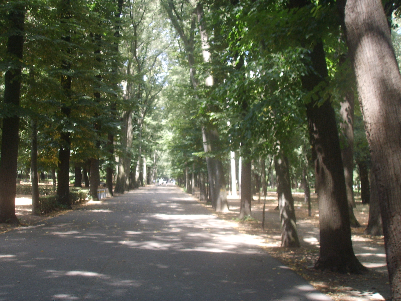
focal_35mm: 44
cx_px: 185
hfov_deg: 42.9
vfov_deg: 32.9
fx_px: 510
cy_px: 144
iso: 100
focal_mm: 6.6
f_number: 3.5
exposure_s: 1/90
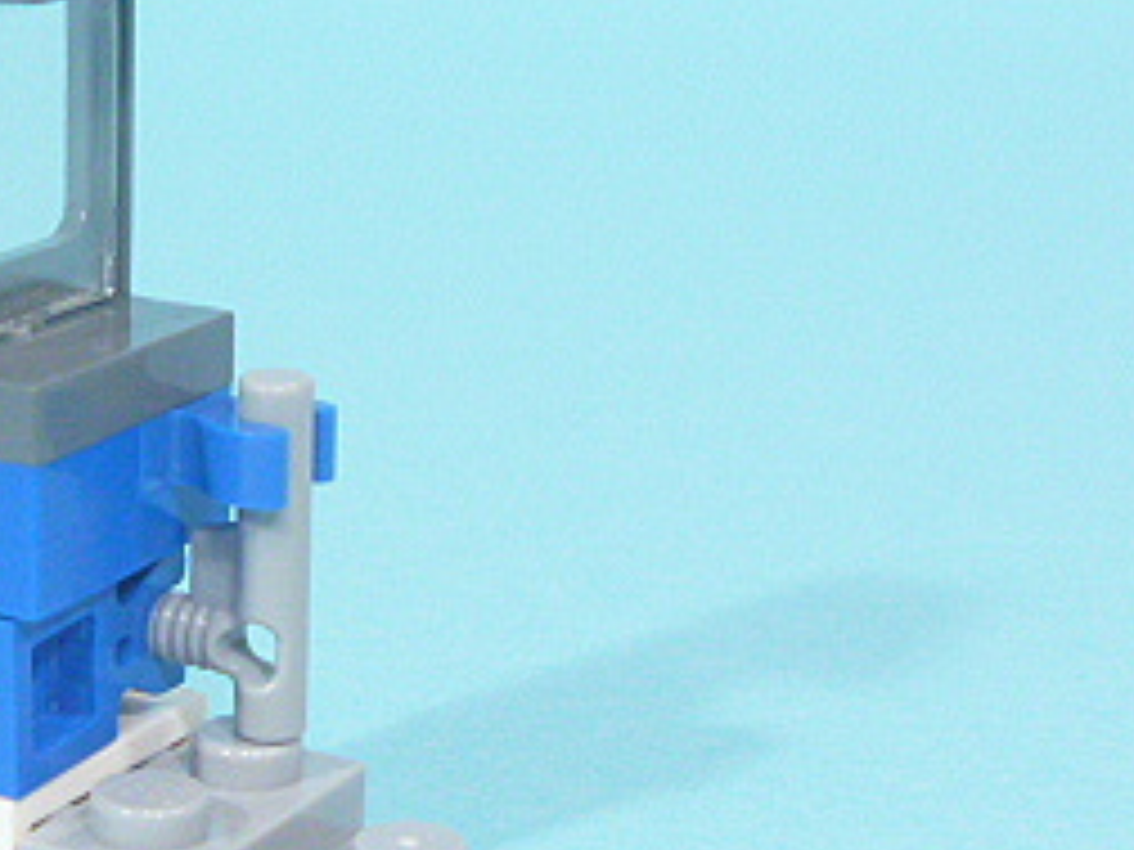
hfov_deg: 21.6
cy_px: 454
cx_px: 140
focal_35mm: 89
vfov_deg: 16.6
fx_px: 2916
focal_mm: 6.3
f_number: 3.5
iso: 400
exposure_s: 1/15
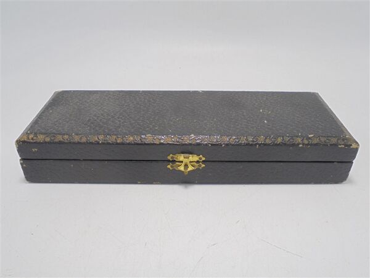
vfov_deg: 48.2
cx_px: 185
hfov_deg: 61.7
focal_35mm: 29
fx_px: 310
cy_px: 139
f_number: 3.7
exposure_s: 1/50
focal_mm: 5.3
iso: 100
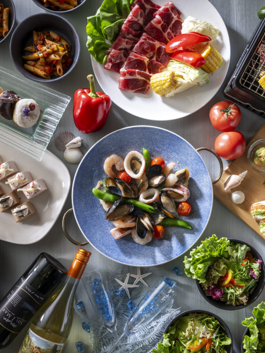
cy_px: 177
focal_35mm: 49
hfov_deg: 29.8
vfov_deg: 39.1
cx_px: 142
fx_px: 497
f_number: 11
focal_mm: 33.5
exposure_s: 1/100
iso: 100
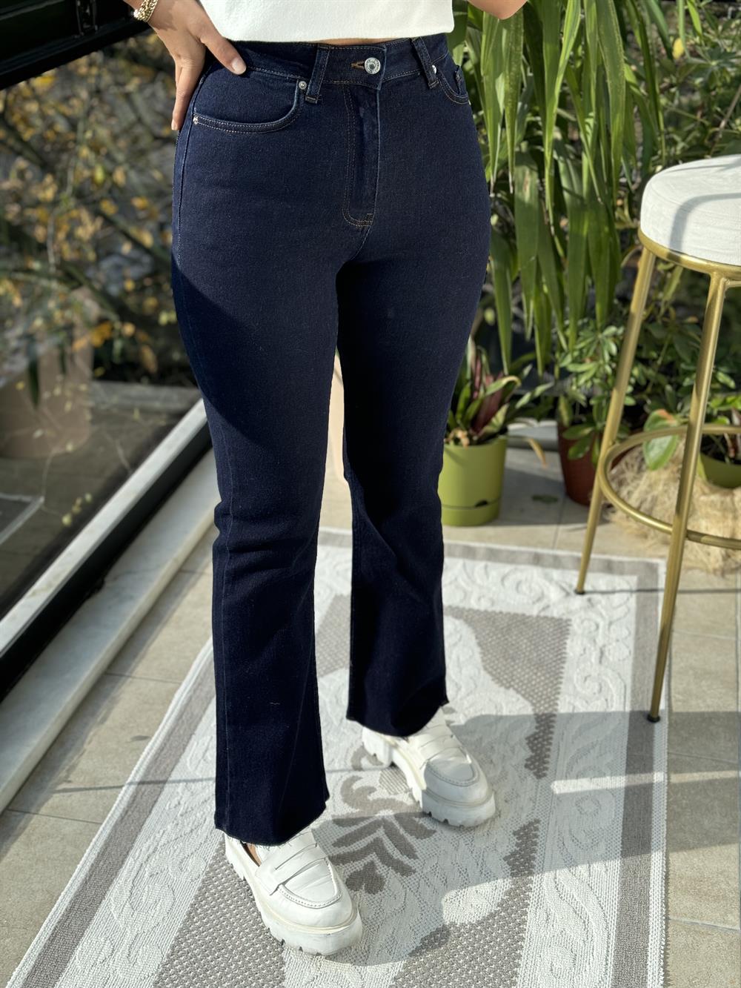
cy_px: 494
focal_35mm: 48
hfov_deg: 30.3
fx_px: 1370
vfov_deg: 39.7
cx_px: 370
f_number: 1.78
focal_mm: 6.76
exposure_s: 1/900
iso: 64
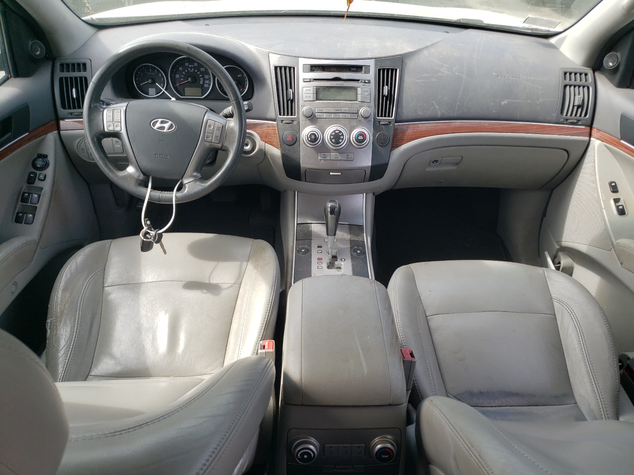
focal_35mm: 26
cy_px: 238
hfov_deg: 67.3
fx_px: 476
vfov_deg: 53.1
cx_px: 317
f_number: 1.5
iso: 50
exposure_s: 1/476
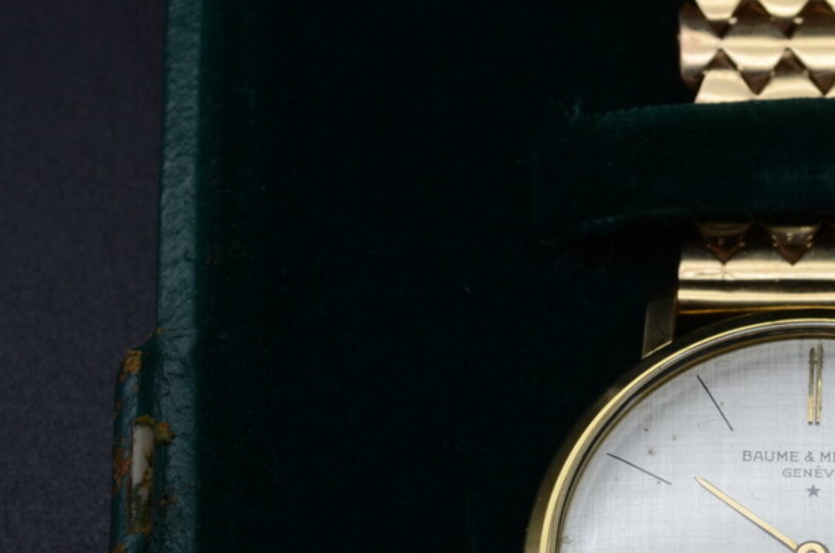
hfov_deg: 9.9
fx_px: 4767
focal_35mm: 206
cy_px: 598
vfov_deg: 6.6
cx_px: 936
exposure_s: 1/50
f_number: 11
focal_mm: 60
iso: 140
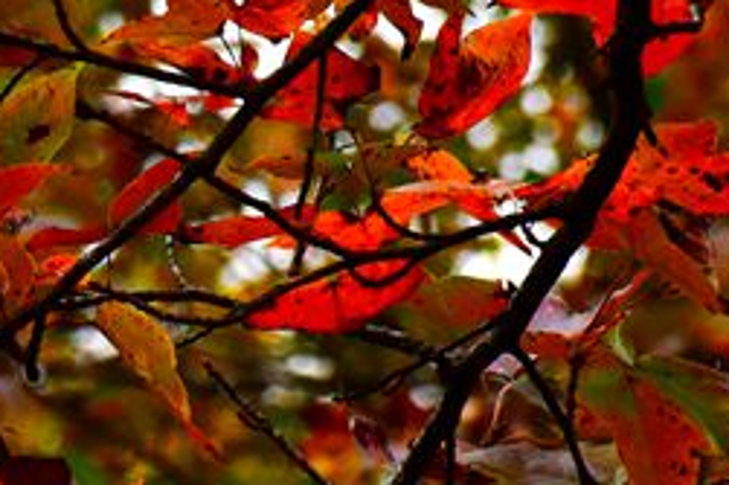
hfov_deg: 2.5
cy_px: 292
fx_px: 16958
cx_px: -52
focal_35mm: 838
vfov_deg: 1.6
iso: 1250
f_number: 6.3
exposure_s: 1/640
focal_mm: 140
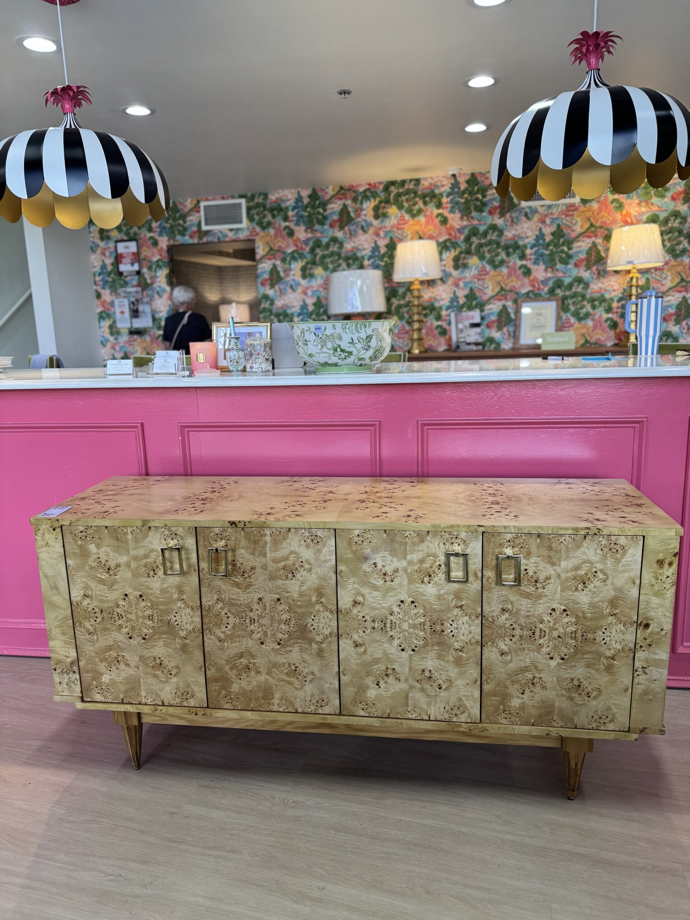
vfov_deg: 71.6
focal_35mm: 24
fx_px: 638
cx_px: 345
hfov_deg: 56.8
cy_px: 460
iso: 160
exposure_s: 1/120
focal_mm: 6.76
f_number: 1.78
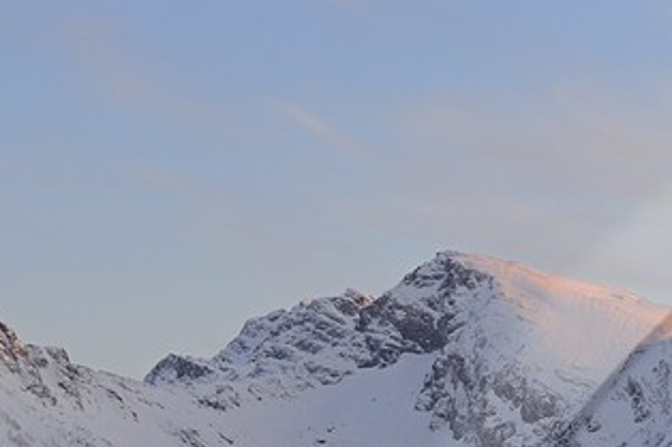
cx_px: 1203
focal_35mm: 163
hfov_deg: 11.7
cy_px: 895
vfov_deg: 8.0
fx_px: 3041
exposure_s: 1/80
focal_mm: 32
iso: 200
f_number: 5
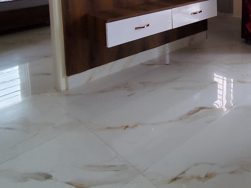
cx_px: 225
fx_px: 290
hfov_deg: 42.9
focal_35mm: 40
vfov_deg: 31.3
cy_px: -27
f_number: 2.2
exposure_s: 1/349
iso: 50
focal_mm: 1.65
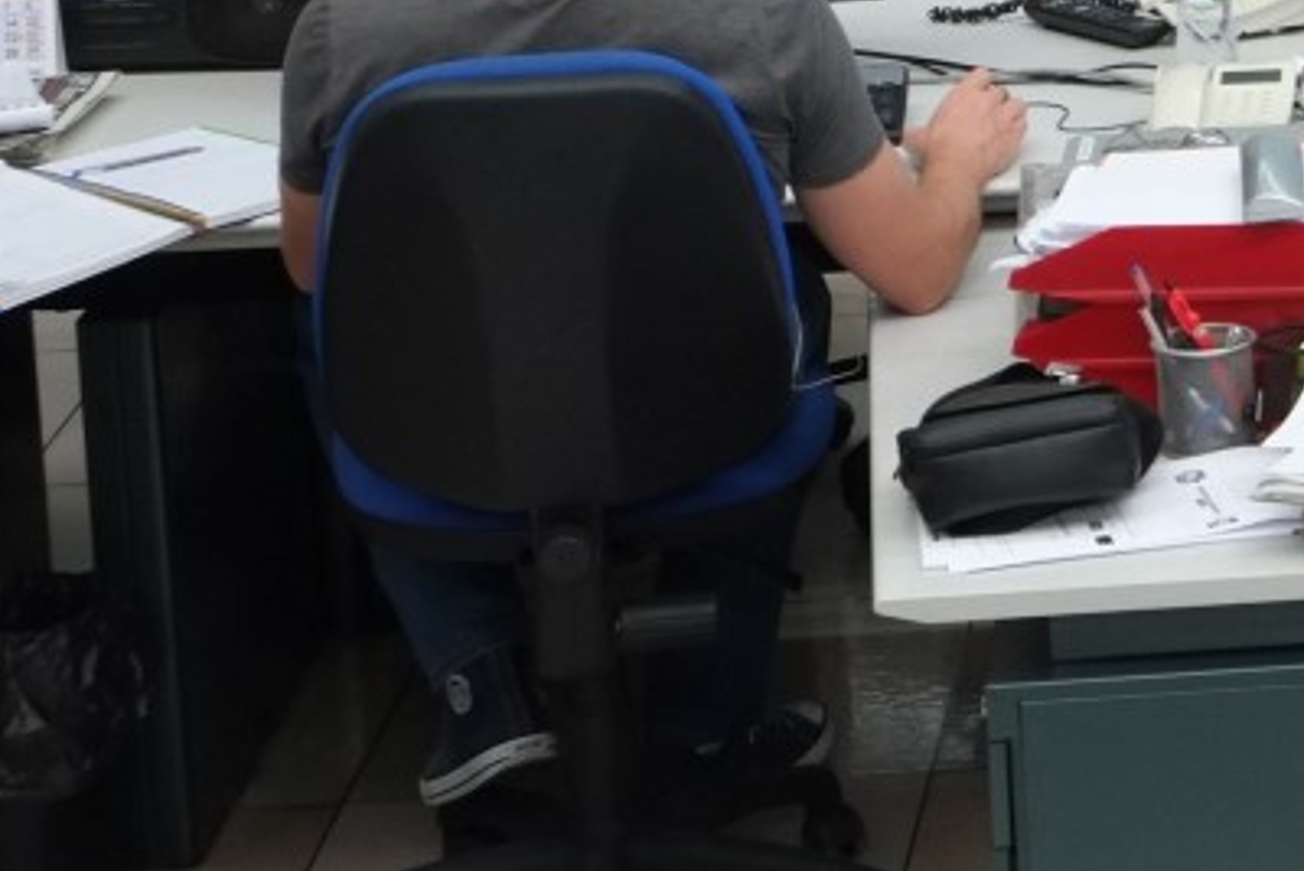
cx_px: 2487
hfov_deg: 11.1
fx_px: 6160
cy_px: -522
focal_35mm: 170
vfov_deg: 7.9
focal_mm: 27.7
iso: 1000
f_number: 5.6
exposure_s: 1/60
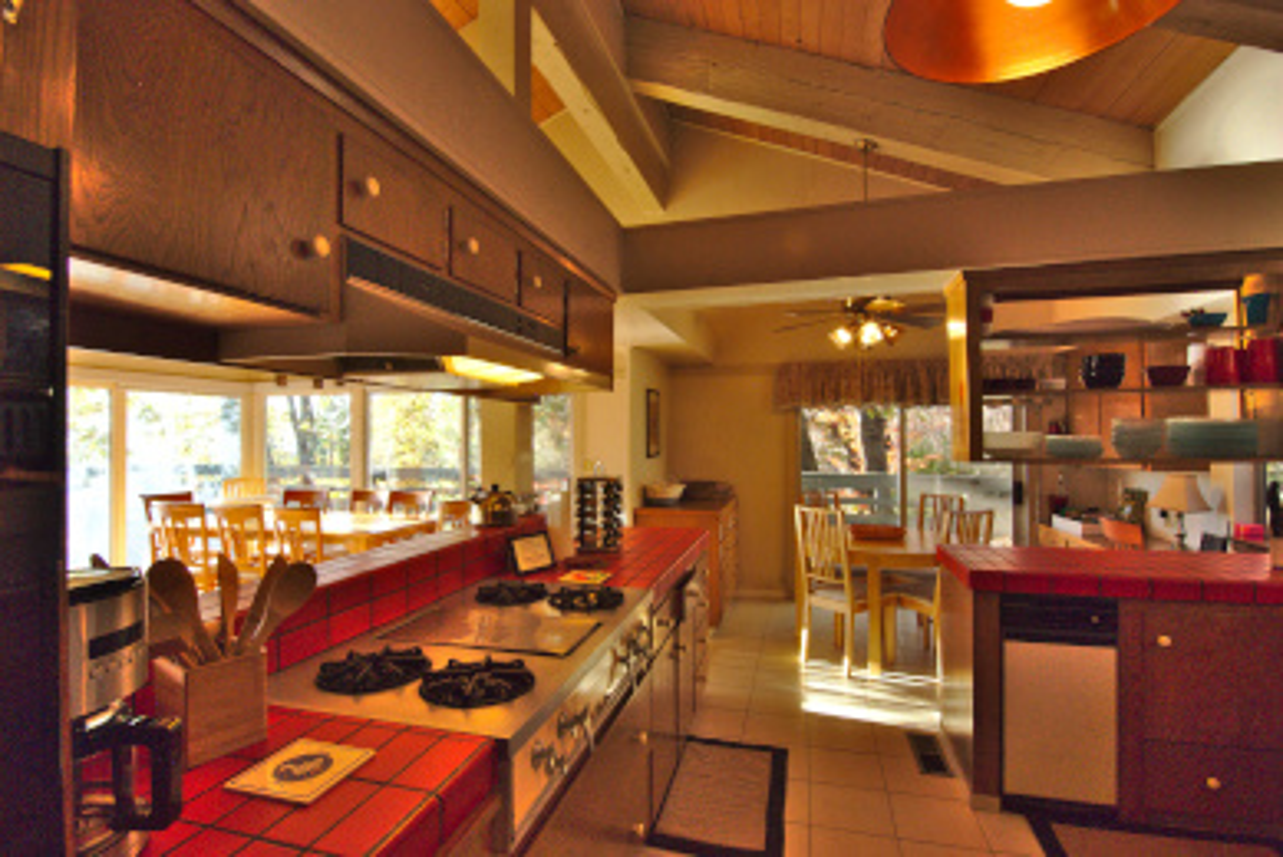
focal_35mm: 16
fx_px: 588
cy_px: 428
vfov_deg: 72.2
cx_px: 642
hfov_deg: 94.9
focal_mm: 11
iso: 1600
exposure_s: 1/20
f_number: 14
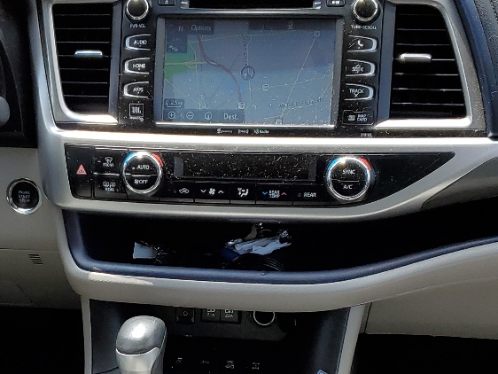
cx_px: 144
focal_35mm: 74
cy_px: 343
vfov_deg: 19.5
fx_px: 1065
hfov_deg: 26.1
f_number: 1.5
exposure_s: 1/769
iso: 50
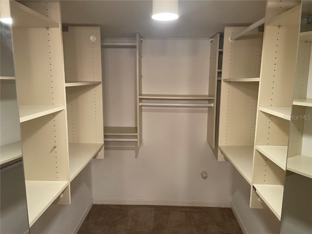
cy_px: 117
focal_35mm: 26
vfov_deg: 53.1
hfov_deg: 67.3
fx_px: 234
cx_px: 156
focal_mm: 4.2
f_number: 1.6
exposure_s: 1/60
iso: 400
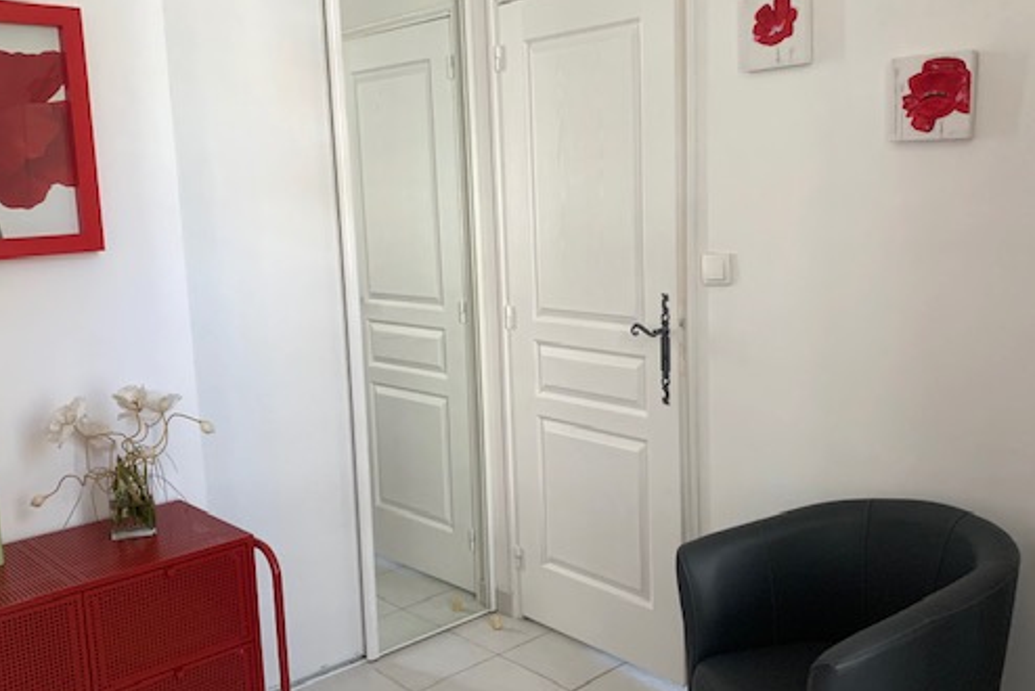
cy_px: 343
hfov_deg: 54.4
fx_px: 1007
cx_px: 536
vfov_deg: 37.9
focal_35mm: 35
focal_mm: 4.25
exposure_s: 1/60
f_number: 1.8
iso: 250
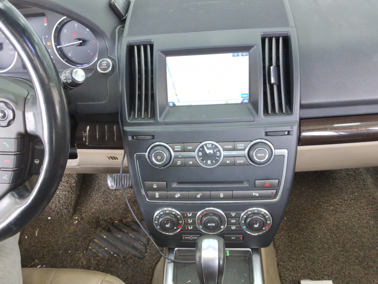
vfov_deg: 49.7
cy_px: 142
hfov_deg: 63.4
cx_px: 189
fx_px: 306
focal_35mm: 28
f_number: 1.9
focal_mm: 2.91
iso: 74
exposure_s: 1/40
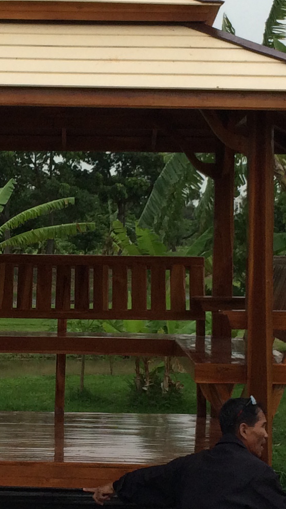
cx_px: 46
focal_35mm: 107
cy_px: 261
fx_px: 1442
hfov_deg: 11.3
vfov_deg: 20.0
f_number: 2.2
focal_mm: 4.12
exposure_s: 1/1368
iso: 32
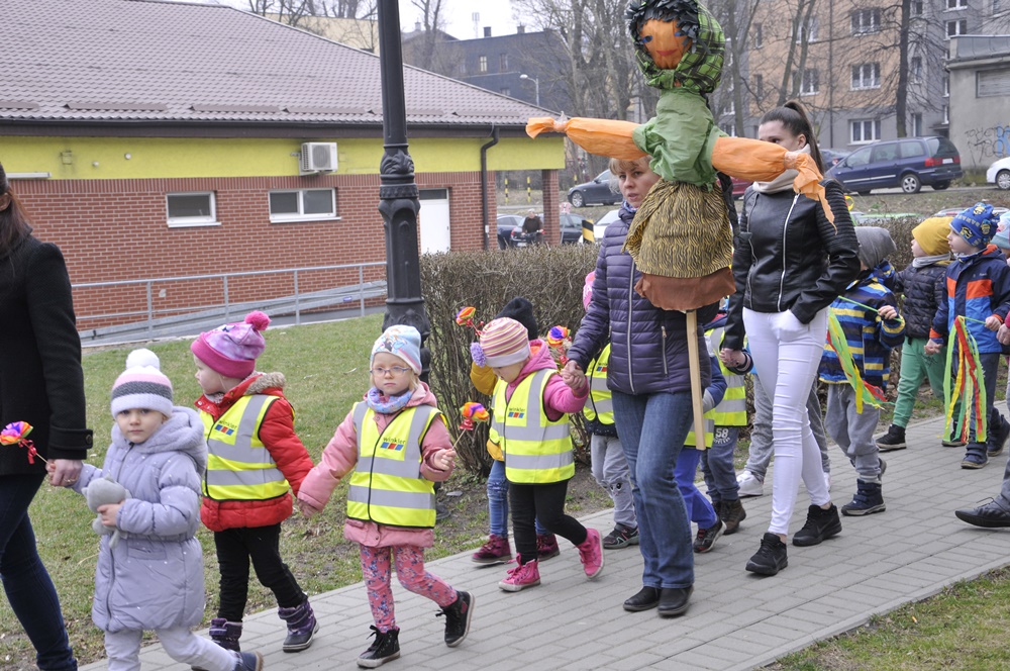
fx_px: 1765
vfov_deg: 21.5
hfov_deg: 31.9
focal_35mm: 63
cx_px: 505
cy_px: 336
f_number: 5
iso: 400
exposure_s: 1/160
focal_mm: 42
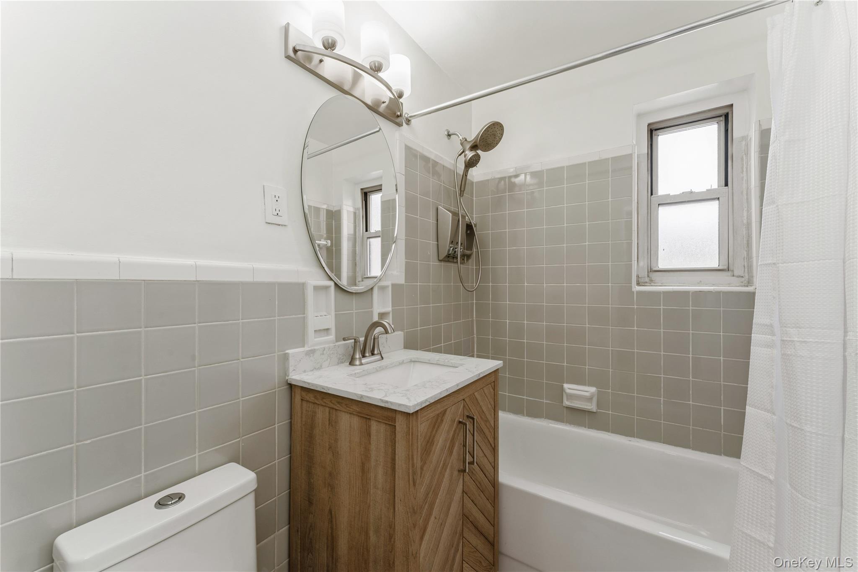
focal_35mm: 14
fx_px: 334
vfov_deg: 81.2
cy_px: 286
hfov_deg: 104.3
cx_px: 429
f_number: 11
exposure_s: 1/10
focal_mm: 14
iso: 100
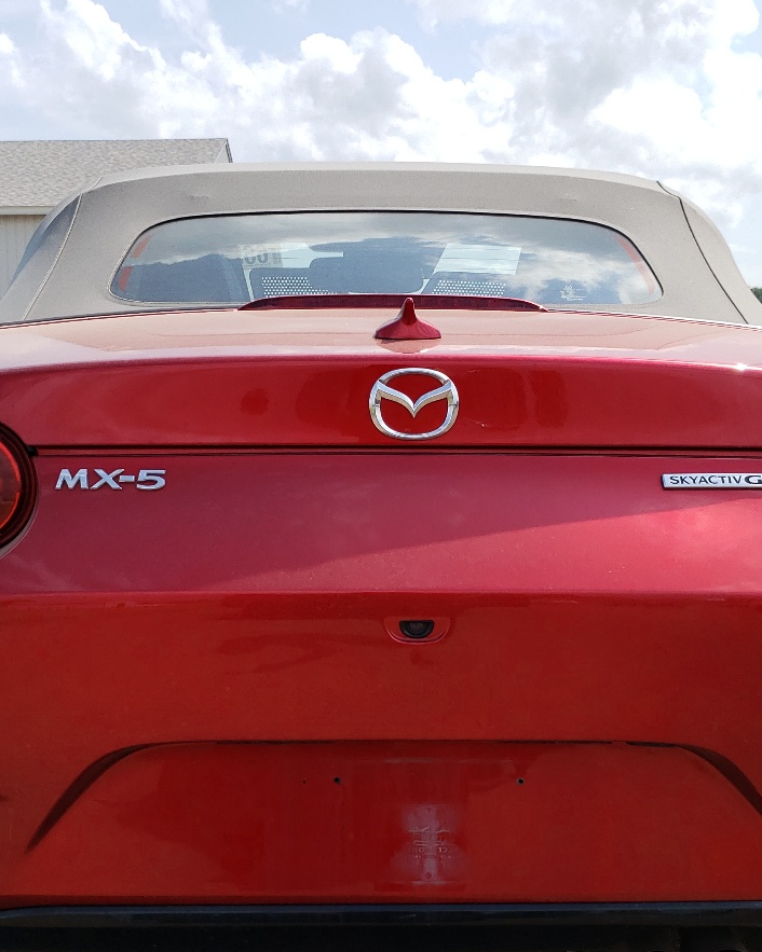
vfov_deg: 40.0
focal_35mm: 46
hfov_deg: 32.7
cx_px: 379
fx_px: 1297
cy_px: 609
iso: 50
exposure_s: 1/3333
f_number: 1.5
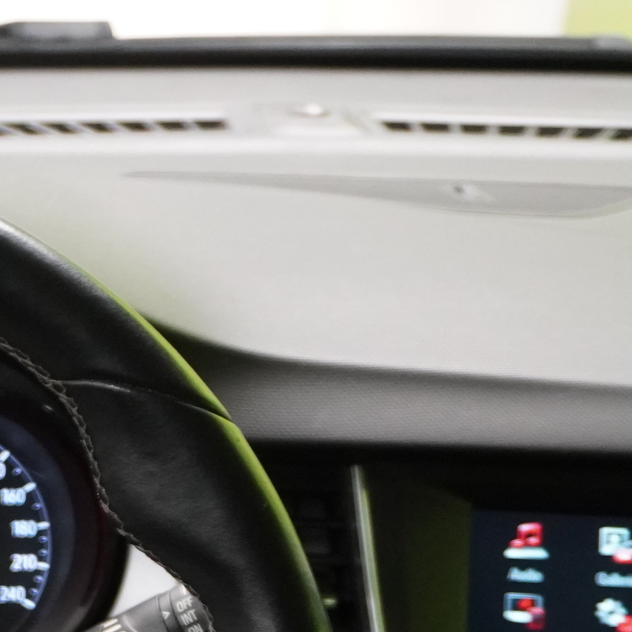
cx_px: -316
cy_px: 807
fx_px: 2231
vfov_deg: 15.4
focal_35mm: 108
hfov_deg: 15.0
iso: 2000
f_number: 4
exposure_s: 1/40
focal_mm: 22
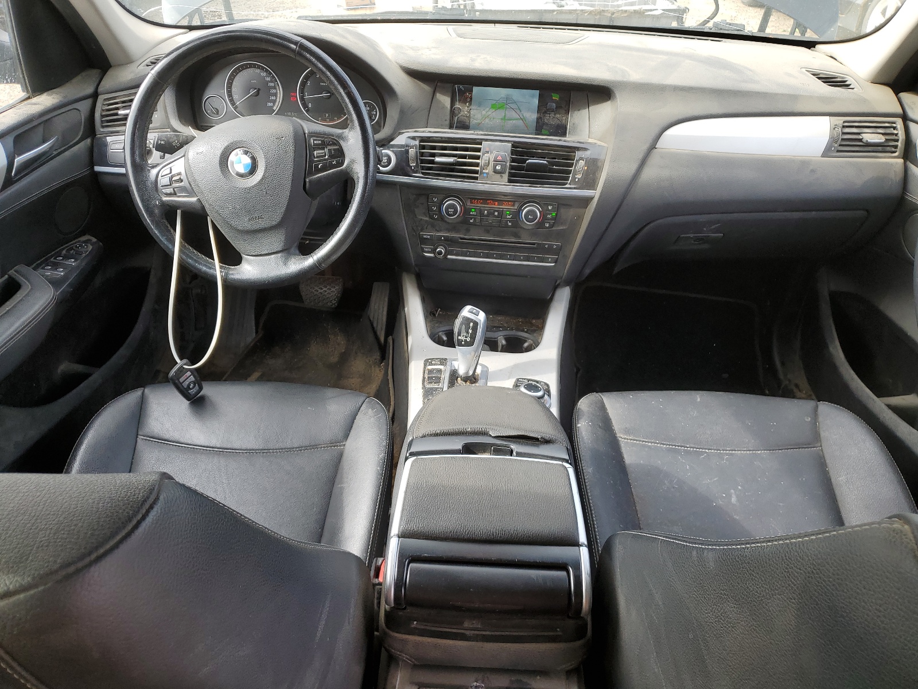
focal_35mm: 26
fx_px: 690
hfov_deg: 67.3
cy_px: 344
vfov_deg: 53.1
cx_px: 459
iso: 50
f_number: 1.5
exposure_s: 1/250
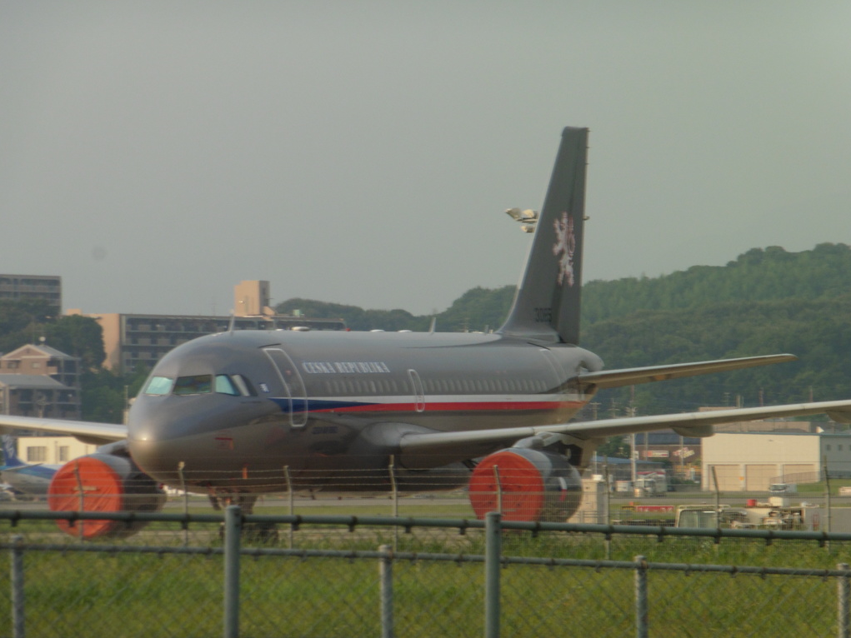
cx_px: 426
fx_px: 7696
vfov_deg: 4.8
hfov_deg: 6.3
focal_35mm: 313
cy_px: 319
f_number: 6.3
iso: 125
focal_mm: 55.7
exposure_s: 1/125
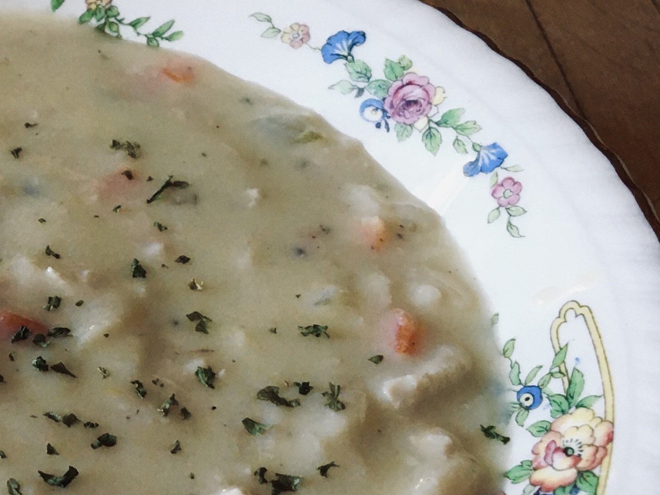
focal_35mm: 80
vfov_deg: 18.2
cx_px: -64
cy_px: 414
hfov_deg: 23.0
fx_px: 1525
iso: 80
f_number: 2.2
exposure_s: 1/30
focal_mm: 4.15
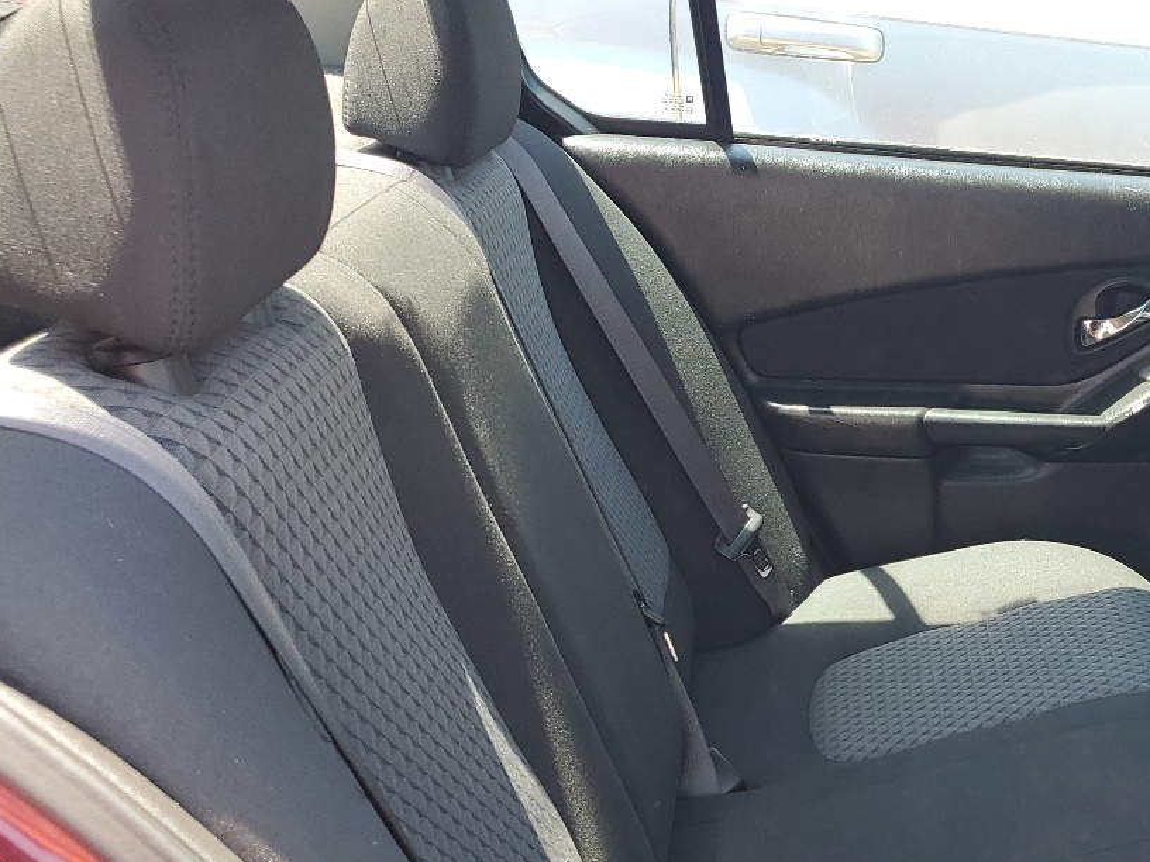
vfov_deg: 28.2
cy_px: 641
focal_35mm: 51
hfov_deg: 35.2
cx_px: 1049
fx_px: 1694
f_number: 1.5
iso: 52
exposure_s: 1/120
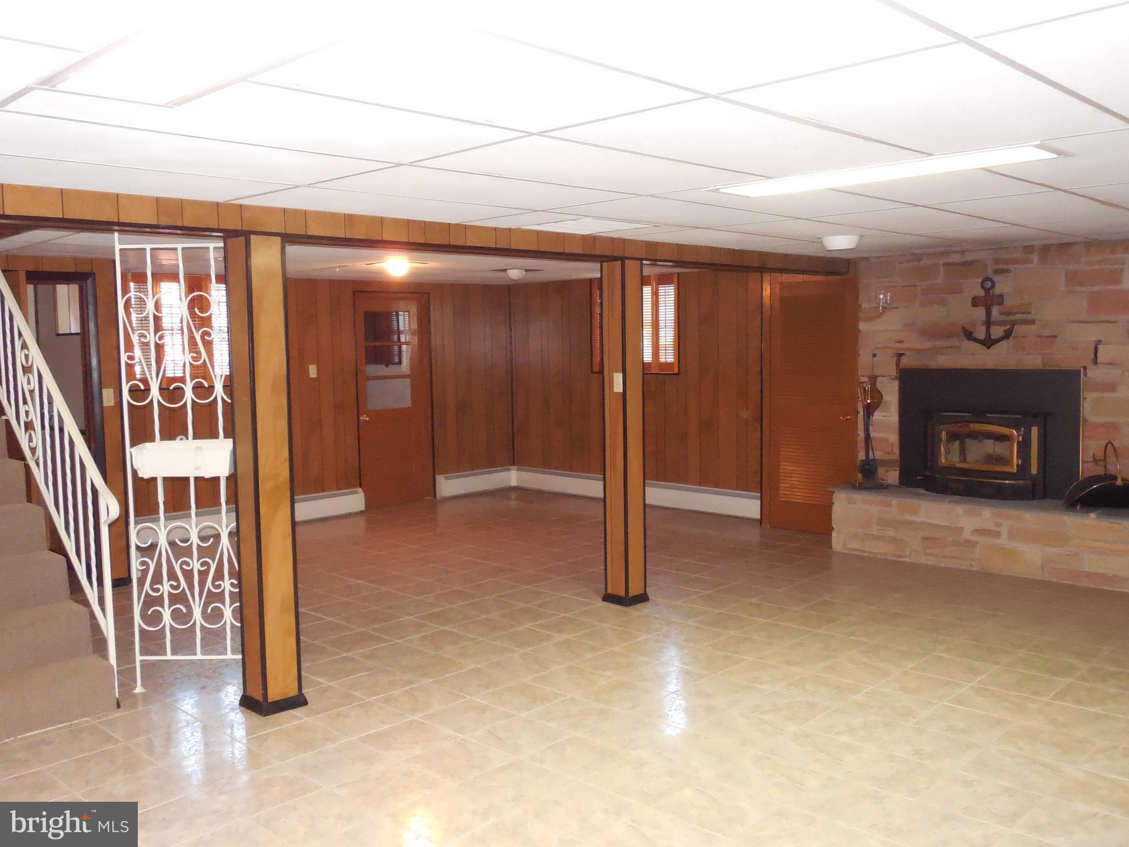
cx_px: 564
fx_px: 1011
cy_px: 424
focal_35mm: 31
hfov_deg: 58.4
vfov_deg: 45.4
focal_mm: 5.6
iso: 1600
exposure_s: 1/30
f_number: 3.6
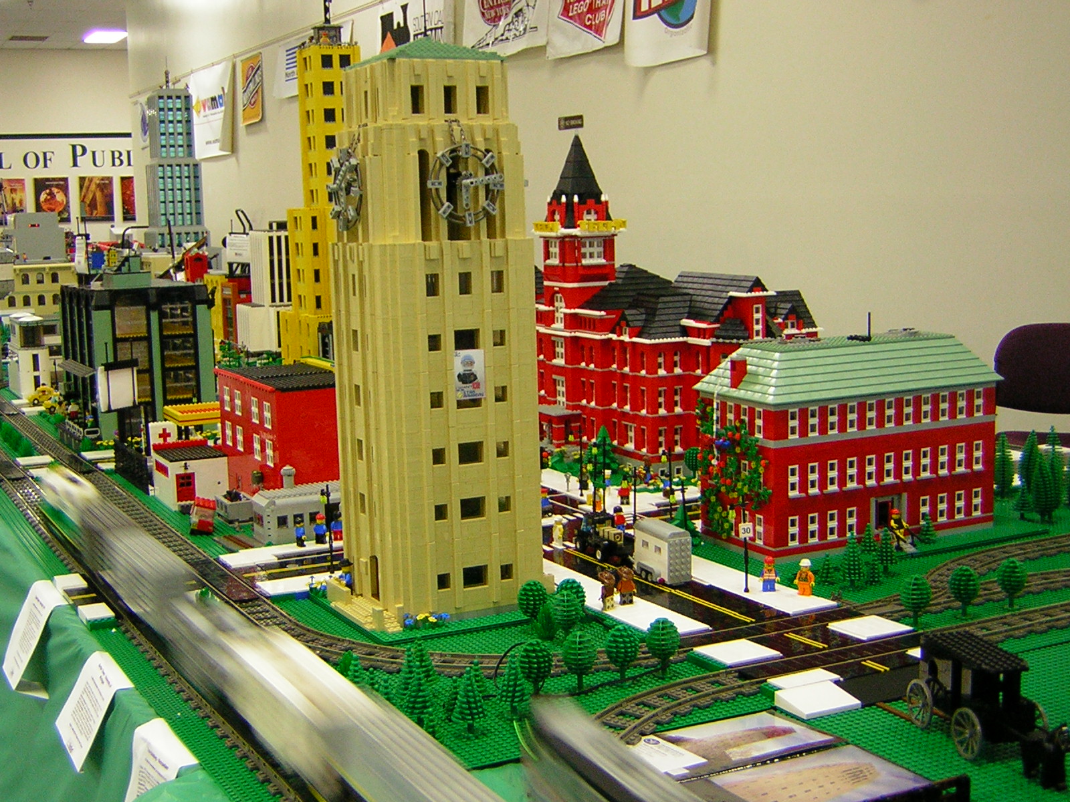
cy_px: 401
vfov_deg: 30.9
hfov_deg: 40.4
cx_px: 535
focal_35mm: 47
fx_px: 1453
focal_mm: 6.1
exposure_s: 1/5.7
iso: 101
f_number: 2.9
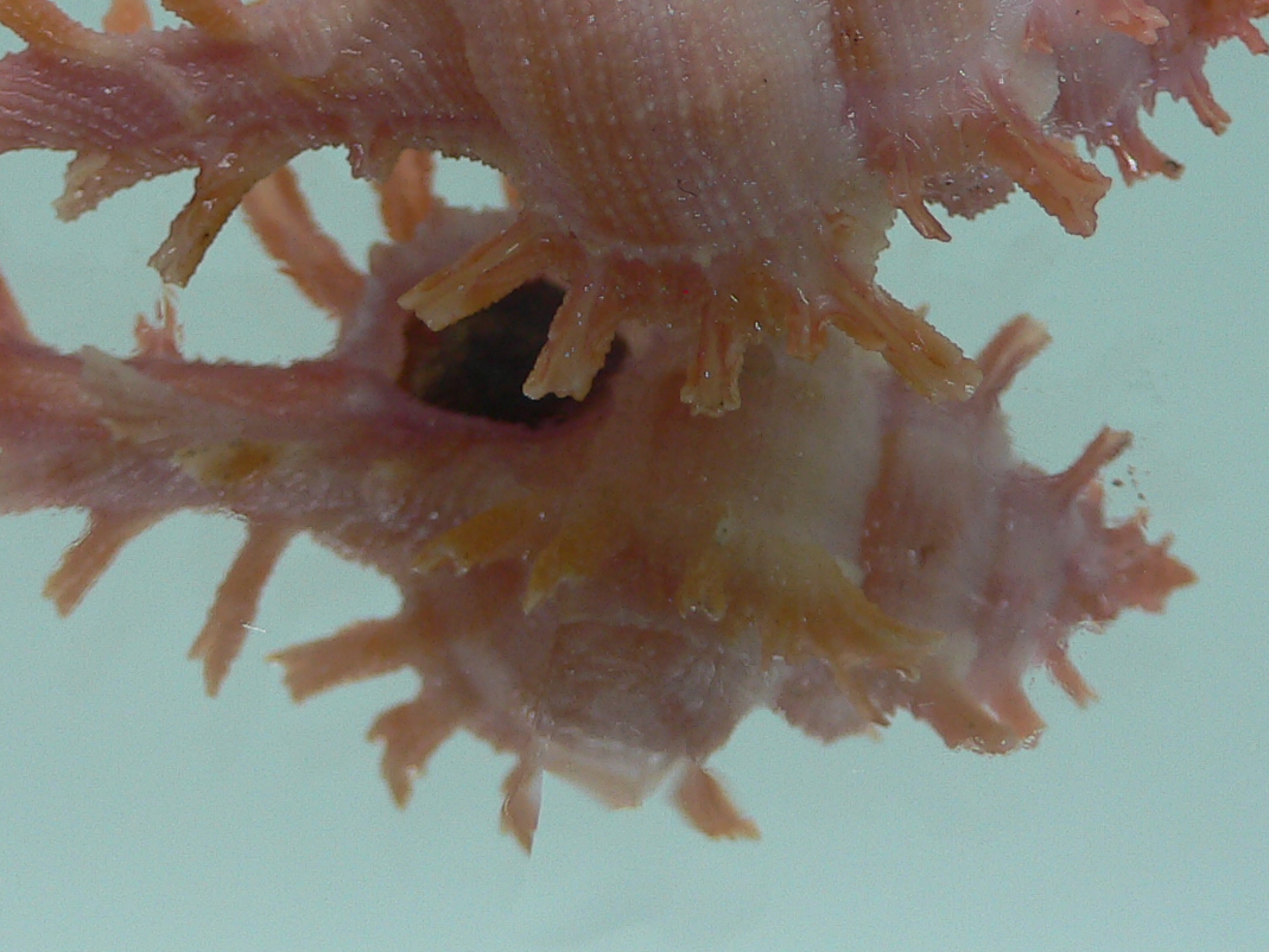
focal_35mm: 66
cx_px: 552
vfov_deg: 21.8
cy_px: 115
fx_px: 2420
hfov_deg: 29.4
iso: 80
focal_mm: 4.6
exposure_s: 1/60
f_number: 2.8
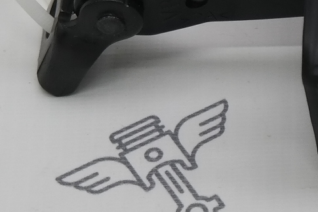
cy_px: -60
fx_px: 2492
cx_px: 504
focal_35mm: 282
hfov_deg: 7.2
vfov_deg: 4.9
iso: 200
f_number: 4.5
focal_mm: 30
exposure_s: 1/100
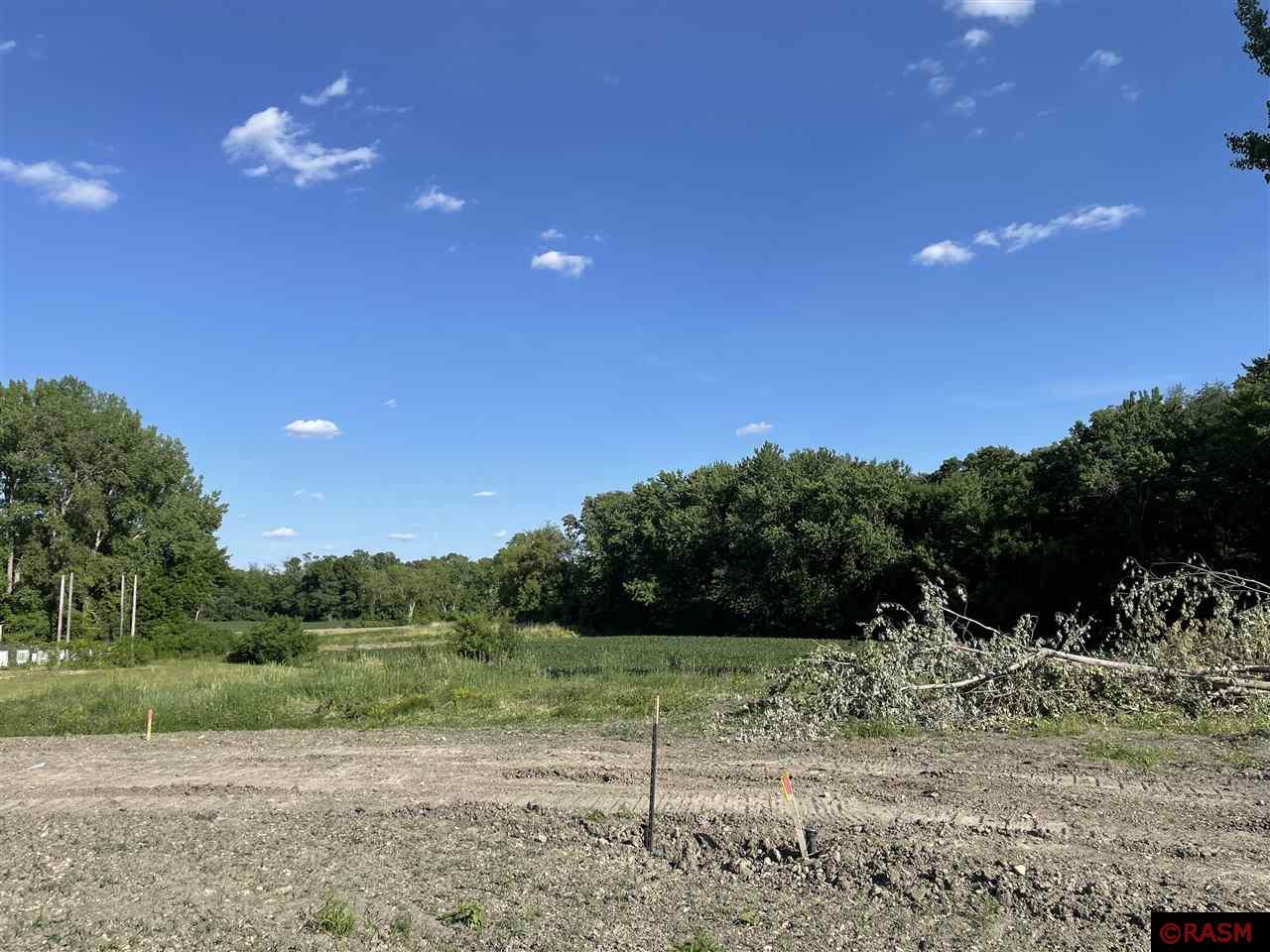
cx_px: 635
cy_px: 476
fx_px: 954
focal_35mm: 26
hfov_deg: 67.3
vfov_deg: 53.1
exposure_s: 1/3125
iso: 32
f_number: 1.6
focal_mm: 4.2
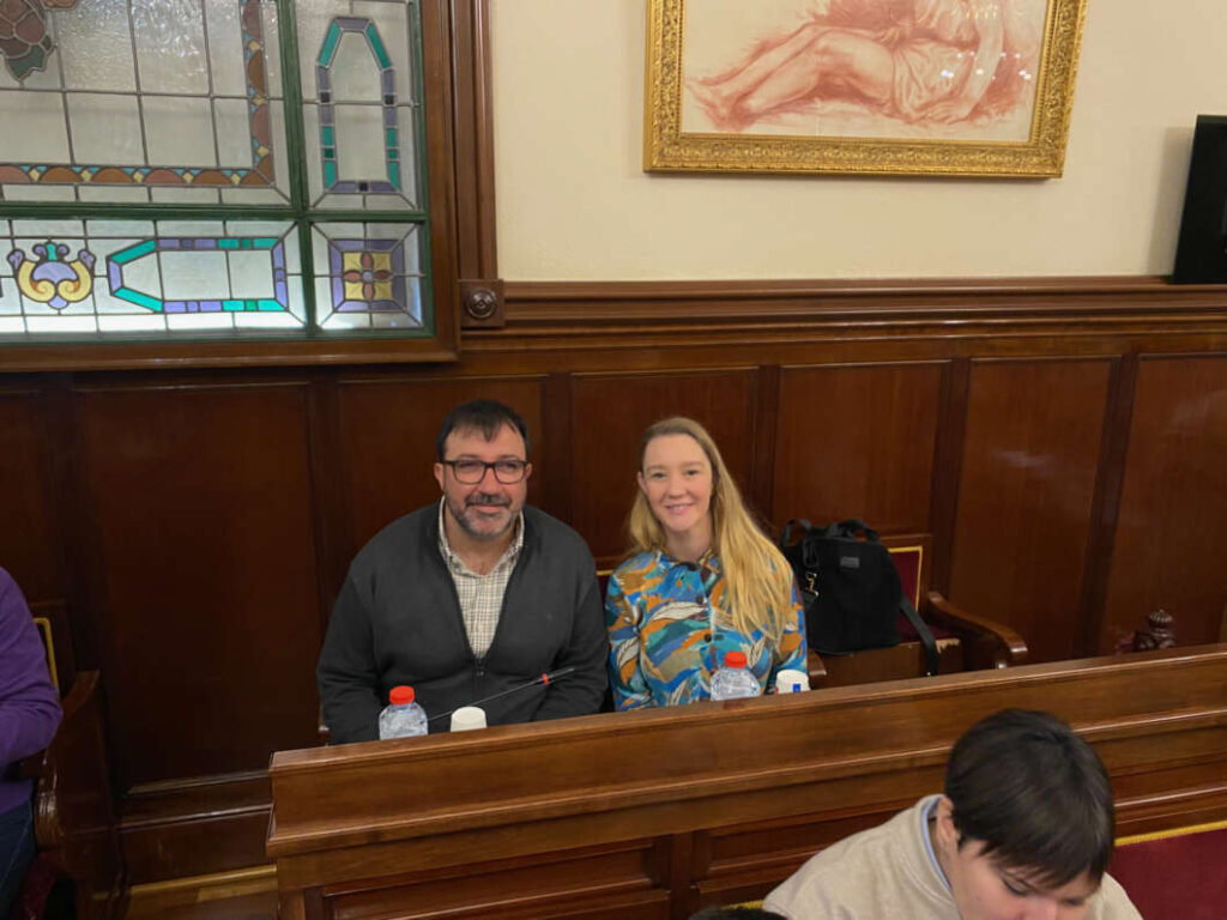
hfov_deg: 67.3
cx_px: 614
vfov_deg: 53.1
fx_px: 922
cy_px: 460
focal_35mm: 26
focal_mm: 4.25
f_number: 1.8
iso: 80
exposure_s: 1/50
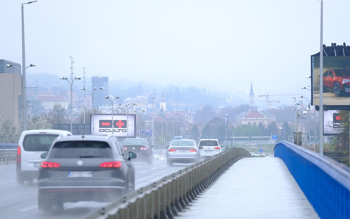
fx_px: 2051
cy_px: 105
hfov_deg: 9.8
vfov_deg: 6.1
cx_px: 174
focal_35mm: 215
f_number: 2.8
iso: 200
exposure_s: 1/400
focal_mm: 140
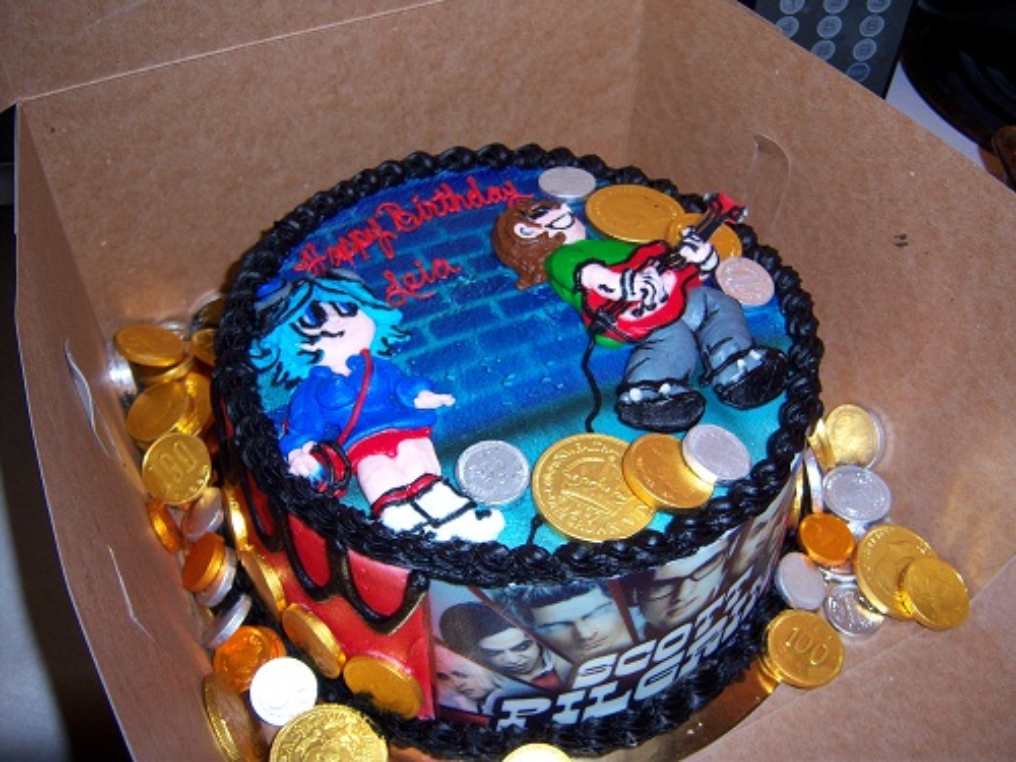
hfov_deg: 51.4
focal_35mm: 36
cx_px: 508
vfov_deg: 39.7
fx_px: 1057
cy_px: 381
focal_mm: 7.5
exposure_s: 1/60
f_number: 2.8
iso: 80
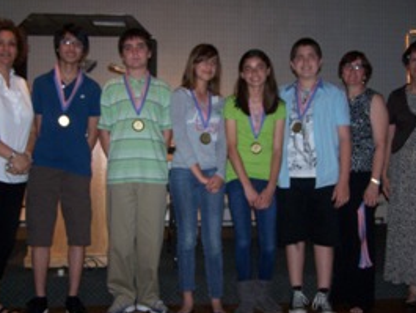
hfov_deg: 38.1
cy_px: 149
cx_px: 236
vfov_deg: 29.1
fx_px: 601
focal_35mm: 50
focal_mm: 6.3
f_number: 2.8
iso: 140
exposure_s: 1/60
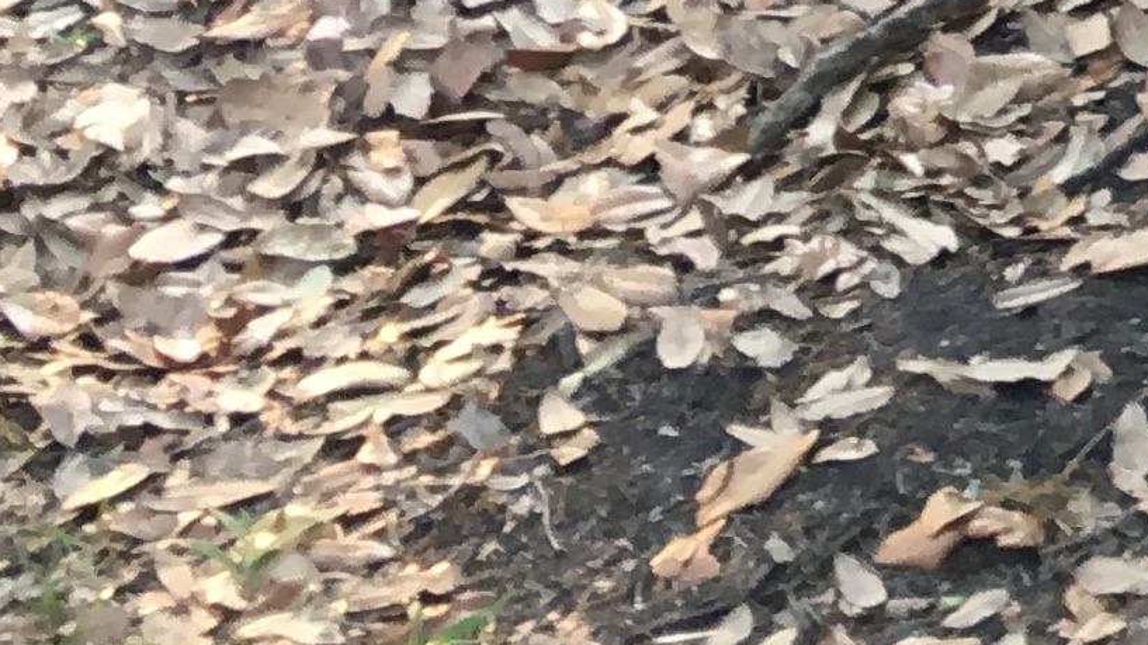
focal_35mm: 156
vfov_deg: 6.9
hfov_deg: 12.1
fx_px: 4747
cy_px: -1422
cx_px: 2337
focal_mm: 4.15
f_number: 2.2
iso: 25
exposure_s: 1/40
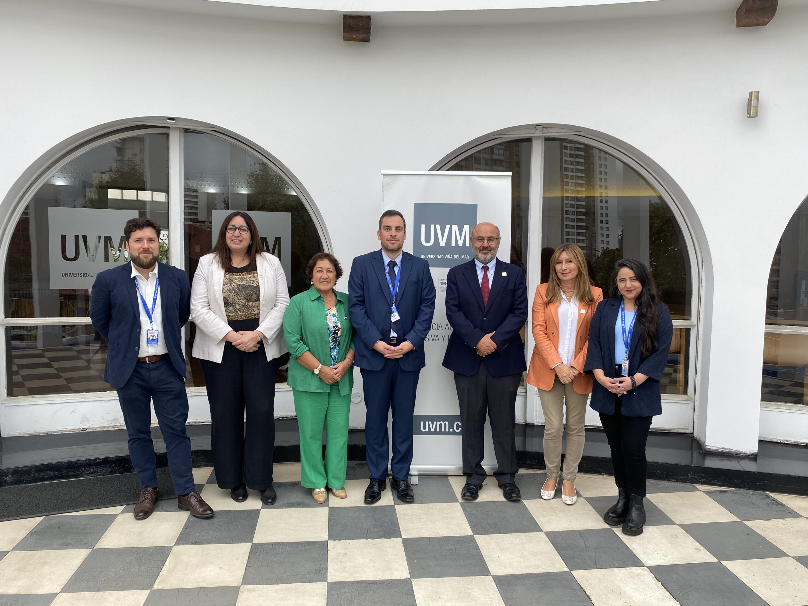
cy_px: 303
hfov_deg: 67.3
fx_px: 607
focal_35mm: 26
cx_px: 404
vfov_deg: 53.1
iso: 32
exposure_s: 1/666
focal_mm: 4.25
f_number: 1.8
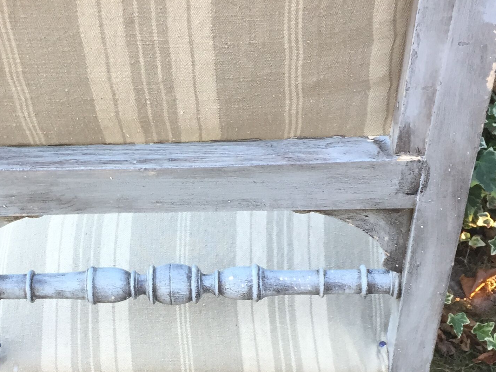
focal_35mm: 67
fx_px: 960
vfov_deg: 21.8
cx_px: 134
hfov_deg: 28.6
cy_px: 256
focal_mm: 4.15
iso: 32
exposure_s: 1/33
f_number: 2.2
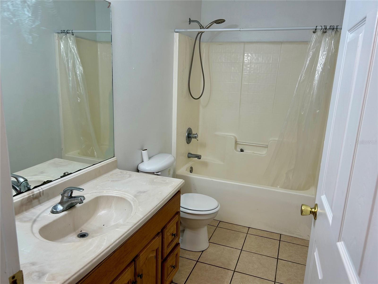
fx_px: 284
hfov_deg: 67.3
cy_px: 142
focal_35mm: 26
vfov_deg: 53.1
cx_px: 189
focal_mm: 5.7
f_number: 1.5
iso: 50
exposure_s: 1/120
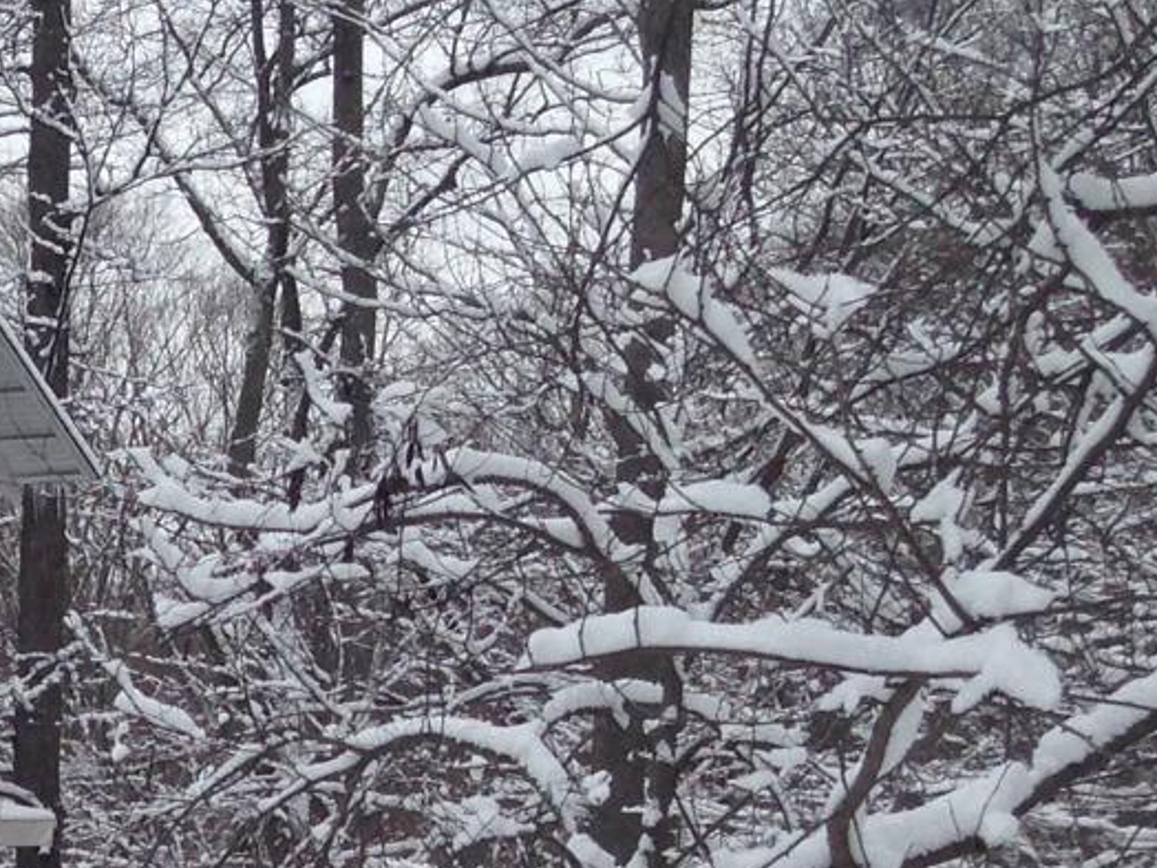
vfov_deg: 11.3
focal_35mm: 129
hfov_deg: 13.7
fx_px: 4312
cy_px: 952
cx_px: -899
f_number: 2.4
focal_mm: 4.12
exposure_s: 1/427
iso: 50
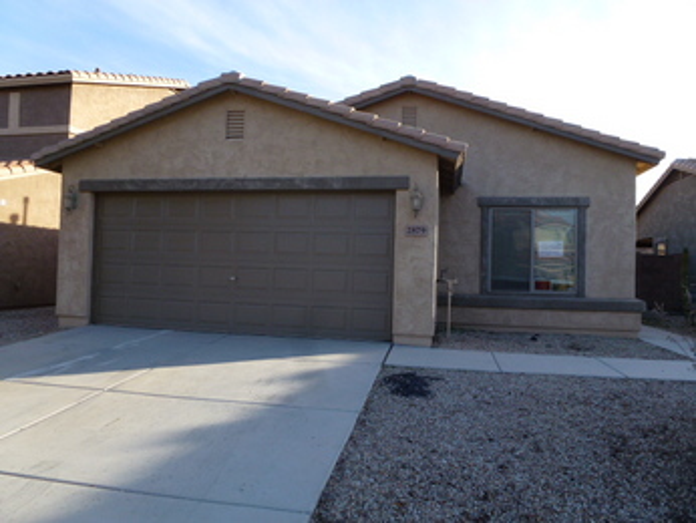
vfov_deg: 56.9
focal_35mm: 24
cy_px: 262
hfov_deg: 71.6
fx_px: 483
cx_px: 348
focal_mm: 4.3
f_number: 4
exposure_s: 1/250
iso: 100
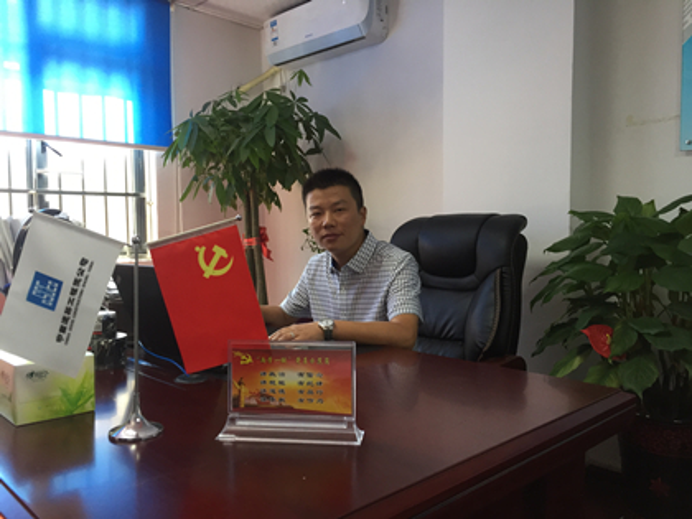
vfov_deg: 48.2
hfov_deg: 61.7
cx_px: 346
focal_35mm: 29
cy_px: 260
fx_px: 580
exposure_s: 1/30
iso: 64
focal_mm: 4.15
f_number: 2.2
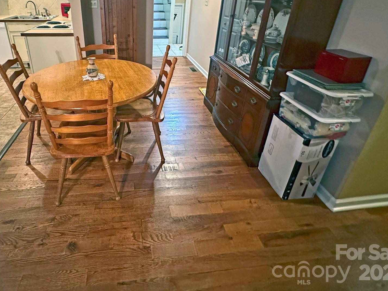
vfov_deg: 63.5
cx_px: 148
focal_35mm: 20
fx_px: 224
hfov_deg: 80.4
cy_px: 87
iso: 1000
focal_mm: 2.22
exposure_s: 1/40
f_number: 2.2
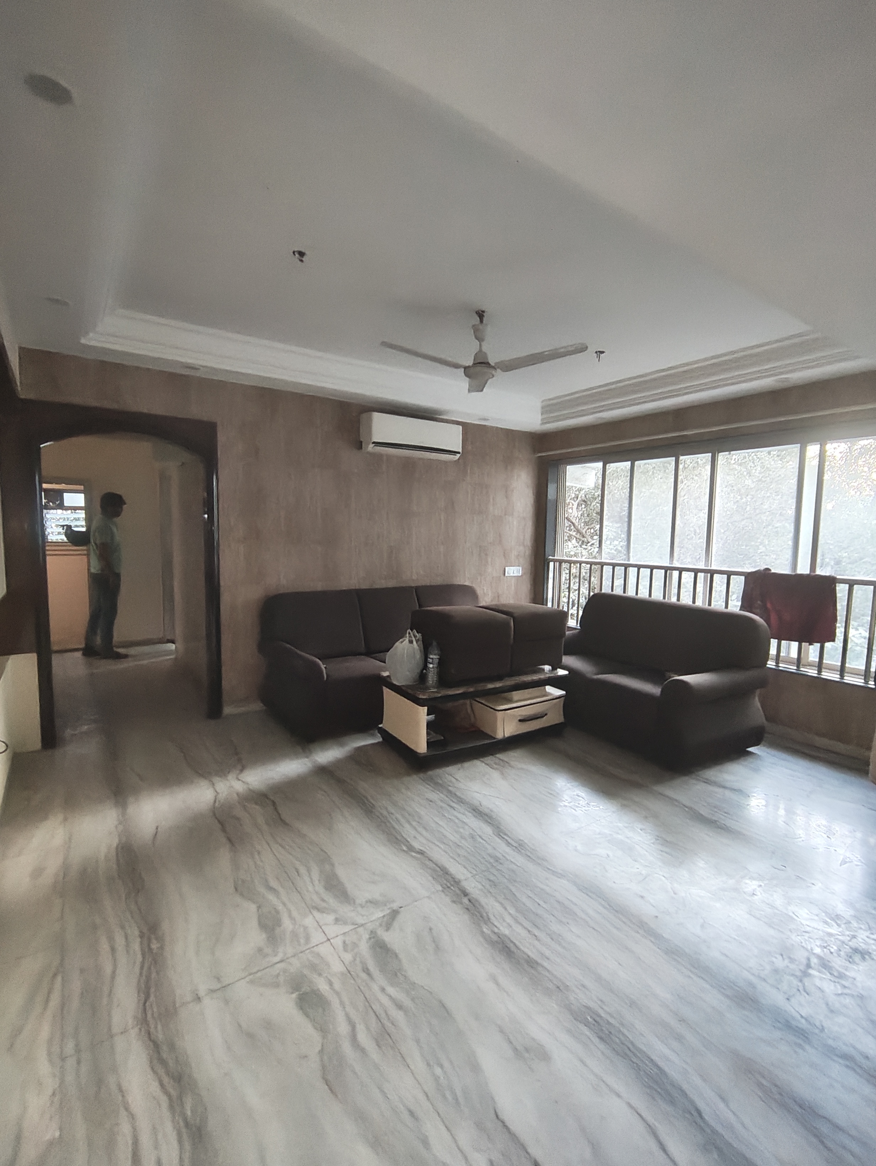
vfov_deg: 98.1
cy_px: 583
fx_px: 506
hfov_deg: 81.8
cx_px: 438
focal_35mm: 15
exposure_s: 1/50
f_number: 2.2
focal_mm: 1.64
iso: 968
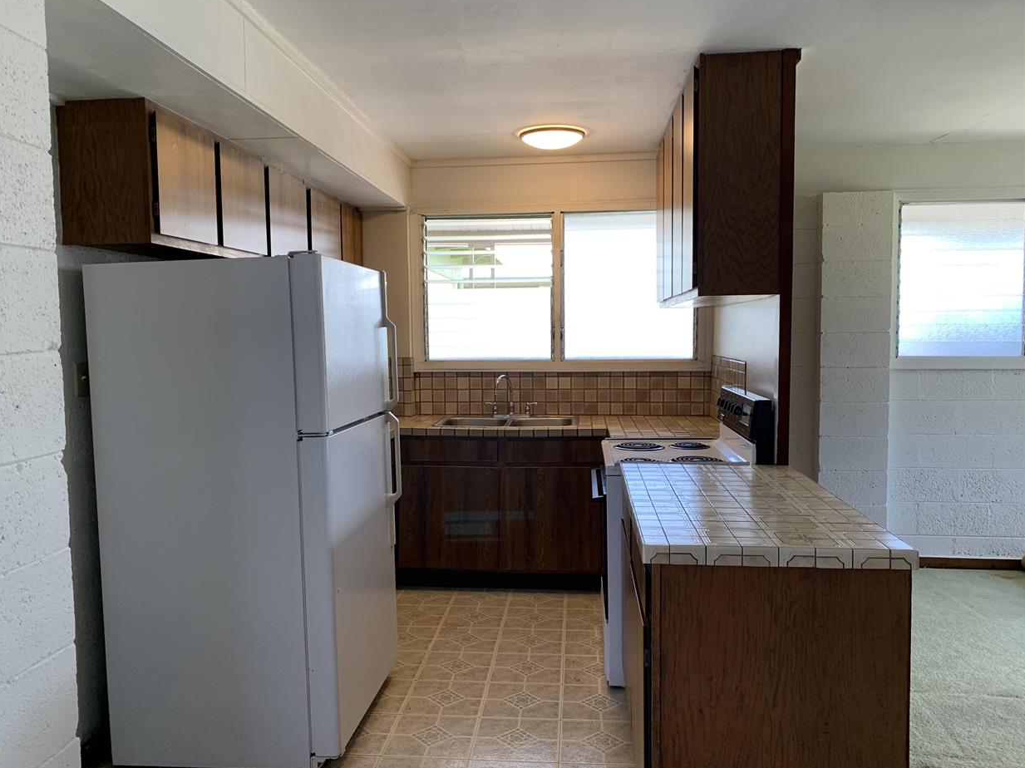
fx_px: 799
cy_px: 388
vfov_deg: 51.3
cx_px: 497
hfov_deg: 65.3
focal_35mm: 27
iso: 100
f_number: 1.8
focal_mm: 4.25
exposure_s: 1/87
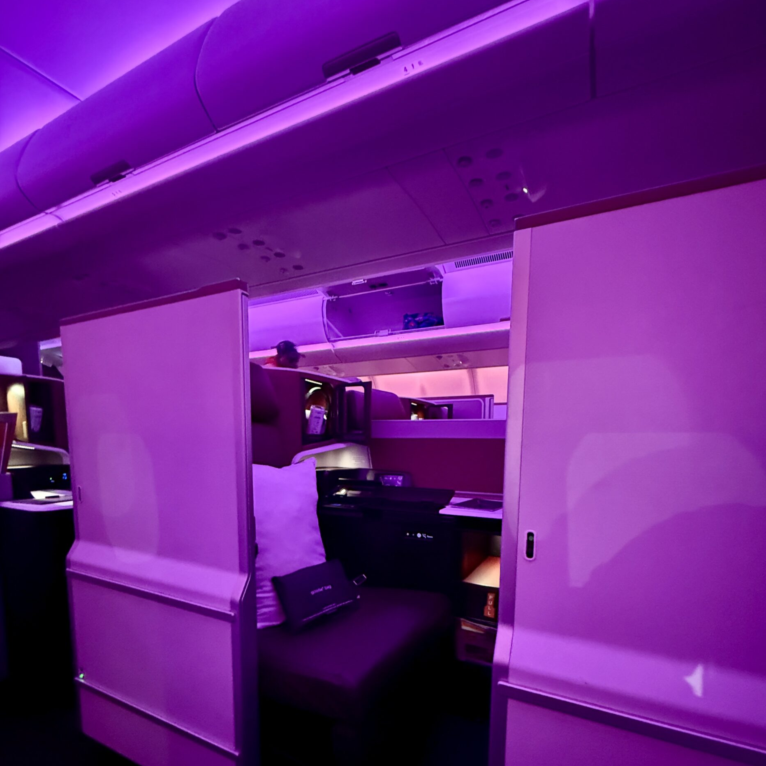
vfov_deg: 82.0
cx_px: 394
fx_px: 426
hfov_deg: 83.9
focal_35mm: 17
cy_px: 491
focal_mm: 2.22
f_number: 2.2
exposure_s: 1/32
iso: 1600
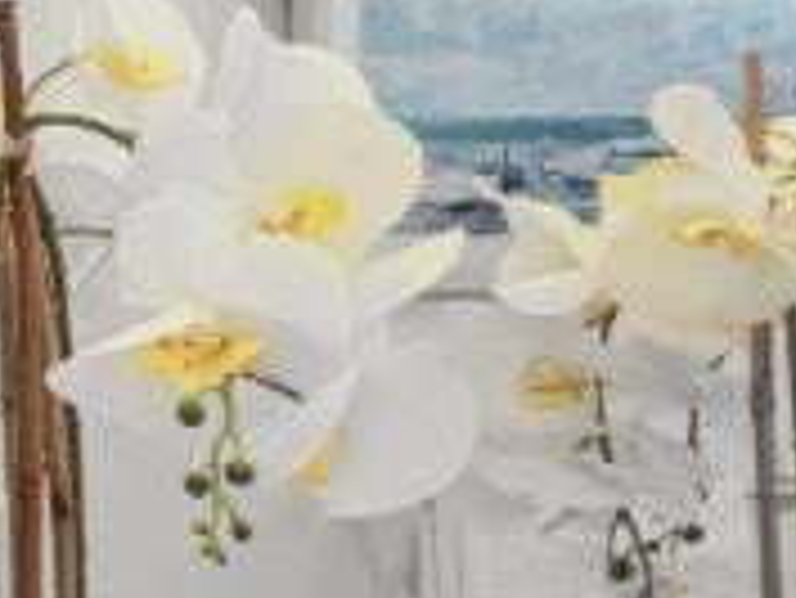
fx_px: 2623
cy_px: 481
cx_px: -1983
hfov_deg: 9.6
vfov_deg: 12.9
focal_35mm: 114
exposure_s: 1/6
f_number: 10
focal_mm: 14
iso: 100
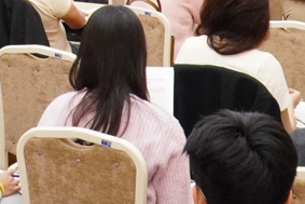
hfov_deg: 14.3
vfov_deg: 9.3
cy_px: -156
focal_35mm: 141
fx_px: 1195
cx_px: 9
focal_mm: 18
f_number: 5
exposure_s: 1/100
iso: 1600
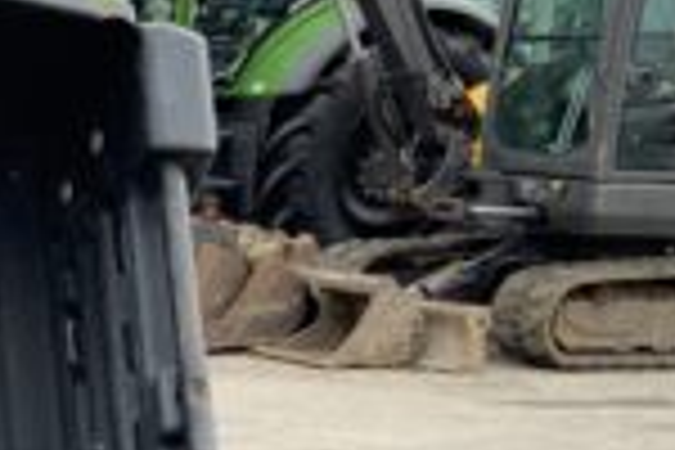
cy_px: 531
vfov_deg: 10.5
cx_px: -544
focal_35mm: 129
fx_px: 2419
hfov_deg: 14.1
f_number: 1.8
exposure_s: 1/122
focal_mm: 3
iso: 32
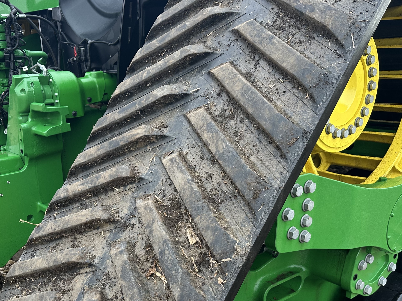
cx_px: 133
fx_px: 441
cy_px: 206
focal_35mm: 38
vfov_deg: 37.2
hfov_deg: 48.1
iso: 80
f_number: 1.78
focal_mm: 6.86
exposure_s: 1/377
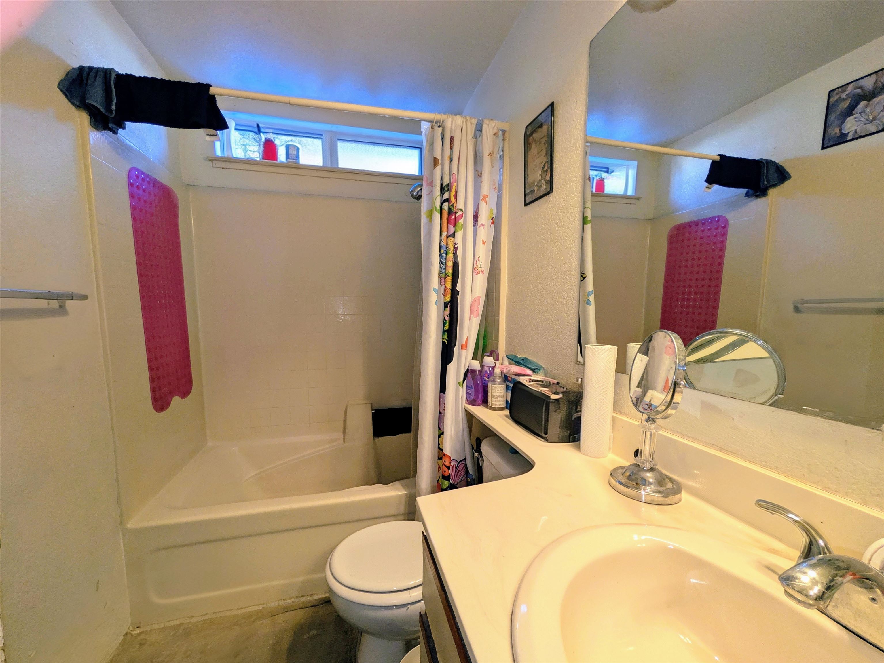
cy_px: 332
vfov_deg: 94.5
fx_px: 307
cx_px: 442
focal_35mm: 12
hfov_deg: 110.5
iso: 130
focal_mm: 2.02
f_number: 1.7
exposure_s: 1/120
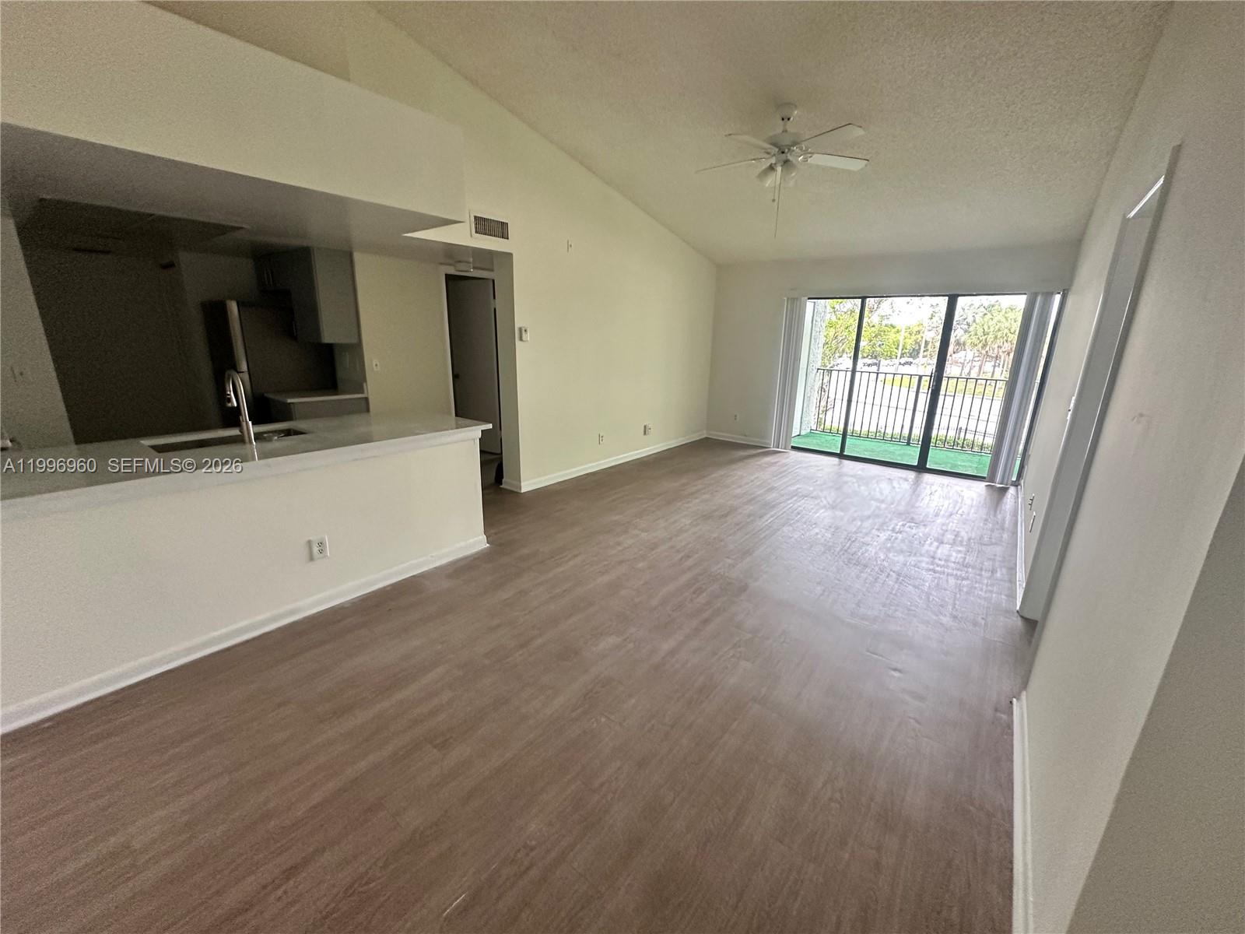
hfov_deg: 102.1
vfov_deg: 85.7
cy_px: 467
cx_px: 622
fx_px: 504
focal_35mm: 14
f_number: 2.2
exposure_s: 1/60
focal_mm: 2.22
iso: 400
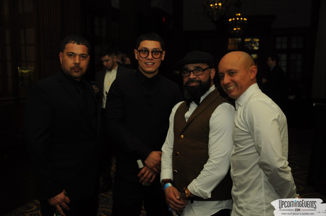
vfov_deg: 28.0
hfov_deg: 41.2
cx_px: 163
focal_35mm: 48
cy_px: 108
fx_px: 434
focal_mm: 32
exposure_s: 1/60
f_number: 4.5
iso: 800
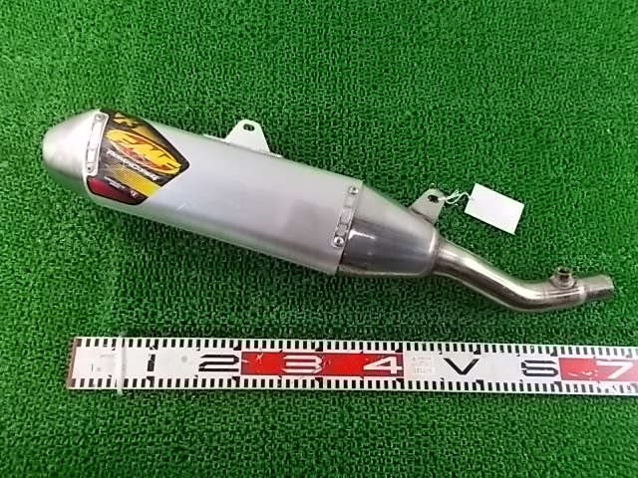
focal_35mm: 26
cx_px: 319
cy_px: 239
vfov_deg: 53.1
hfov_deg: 67.3
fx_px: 479
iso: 450
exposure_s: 1/125
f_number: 3.2
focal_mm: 4.6
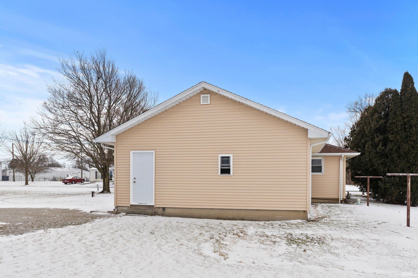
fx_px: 348
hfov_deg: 61.9
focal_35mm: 30
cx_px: 209
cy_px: 139
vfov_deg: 43.6
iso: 800
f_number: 5
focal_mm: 20
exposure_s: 1/4000
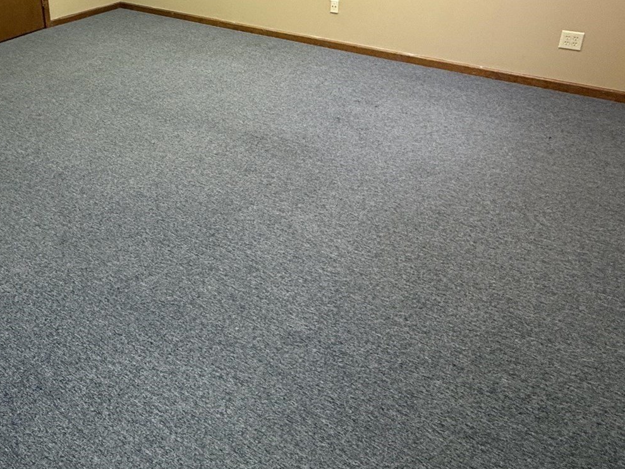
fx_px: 524
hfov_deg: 59.8
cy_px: 70
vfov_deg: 44.9
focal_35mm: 29
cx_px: 196
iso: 250
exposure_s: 1/120
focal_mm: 2.22
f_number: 2.2
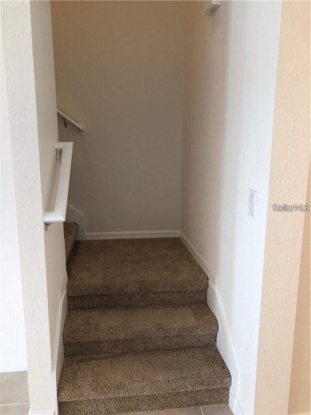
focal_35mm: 28
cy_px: 208
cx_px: 156
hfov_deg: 49.7
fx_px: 335
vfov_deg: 63.4
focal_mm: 3.99
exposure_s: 1/24
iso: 40
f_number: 1.8
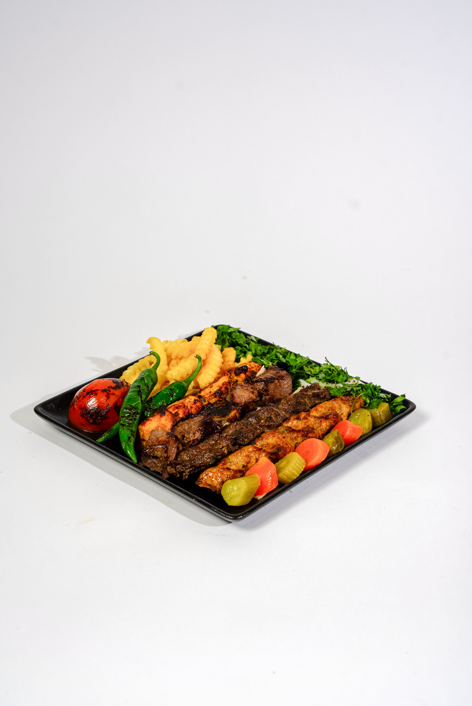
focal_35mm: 59
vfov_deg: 33.9
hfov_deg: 23.0
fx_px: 1159
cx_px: 236
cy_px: 353
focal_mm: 59
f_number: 8
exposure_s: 1/100
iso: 640
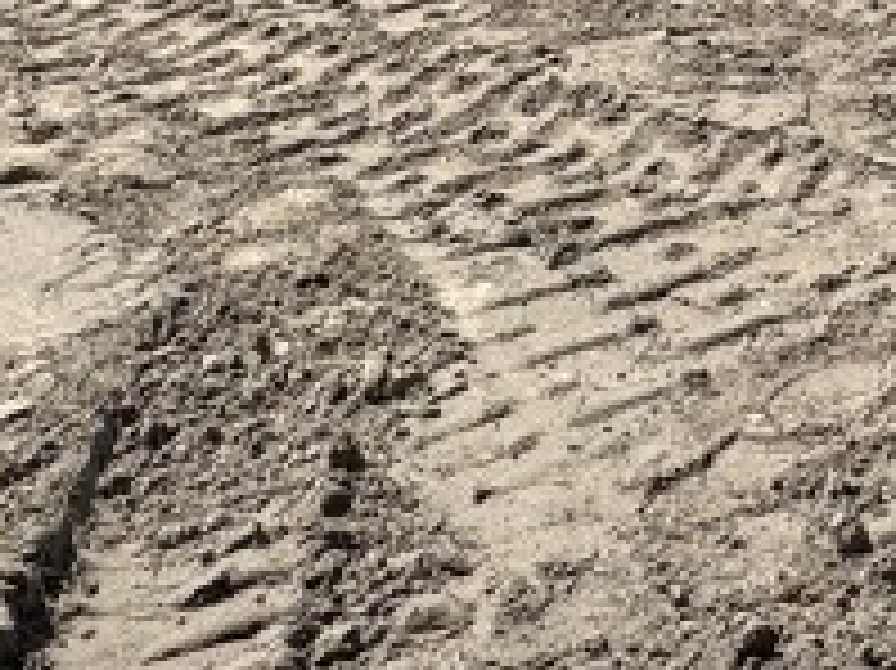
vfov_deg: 16.3
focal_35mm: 72
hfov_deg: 22.7
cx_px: 1301
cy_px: -616
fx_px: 1863
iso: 50
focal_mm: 2.22
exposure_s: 1/2342
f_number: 2.2
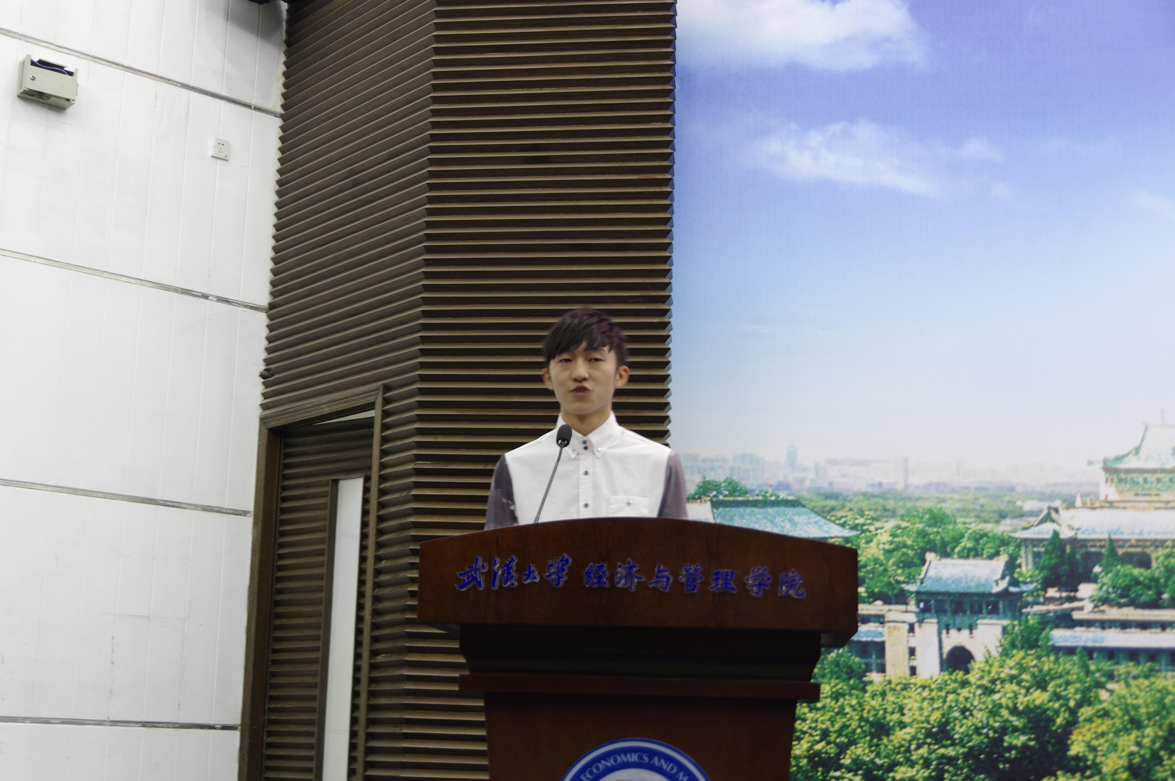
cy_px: 390
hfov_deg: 42.8
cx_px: 588
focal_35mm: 46
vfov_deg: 29.2
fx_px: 1500
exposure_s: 1/4
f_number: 4.5
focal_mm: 31
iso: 160
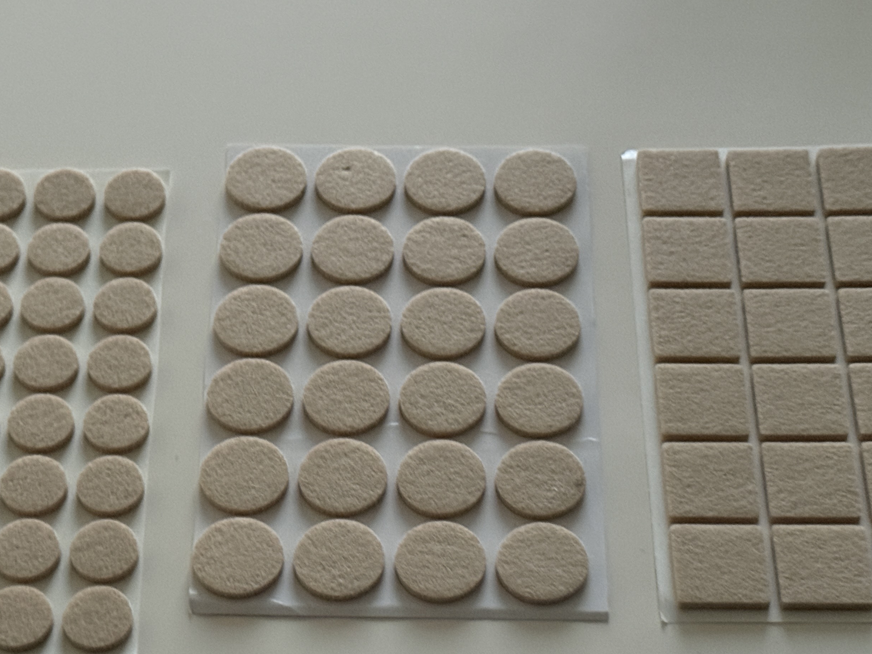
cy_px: 520
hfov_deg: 24.7
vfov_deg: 18.5
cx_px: 385
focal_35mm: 79
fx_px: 1990
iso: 800
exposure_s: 1/28
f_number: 1.78
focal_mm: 6.76
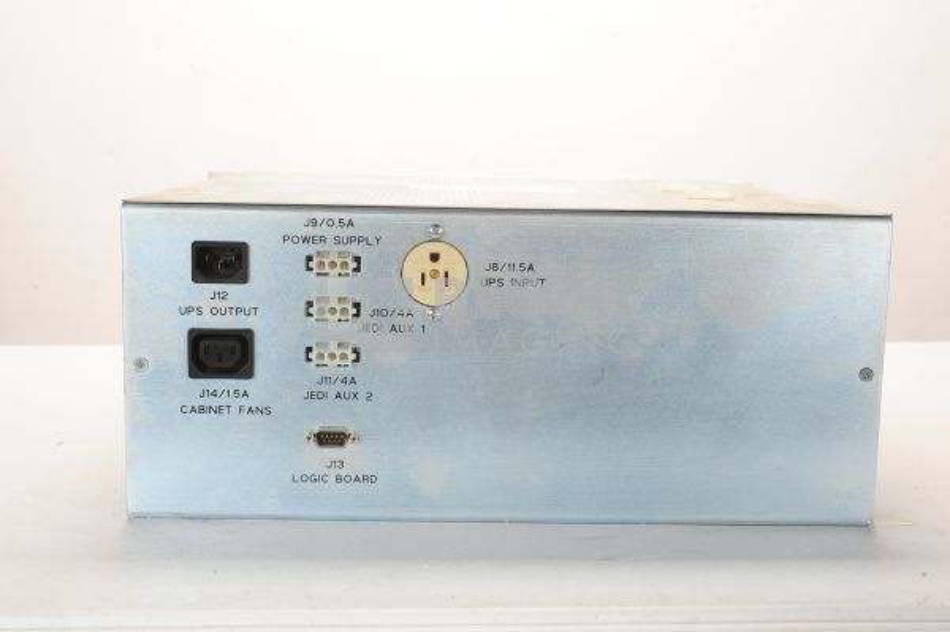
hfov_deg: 39.6
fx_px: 1318
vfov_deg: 26.9
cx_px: 475
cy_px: 316
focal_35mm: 50
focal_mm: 50
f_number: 14
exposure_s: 1/160
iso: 320
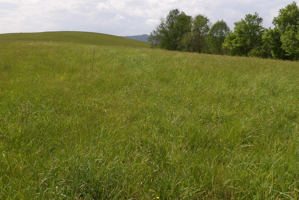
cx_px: 125
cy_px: 70
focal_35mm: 37
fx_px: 307
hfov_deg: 51.7
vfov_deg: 35.6
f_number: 5.6
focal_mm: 4.3
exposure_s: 1/516
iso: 100
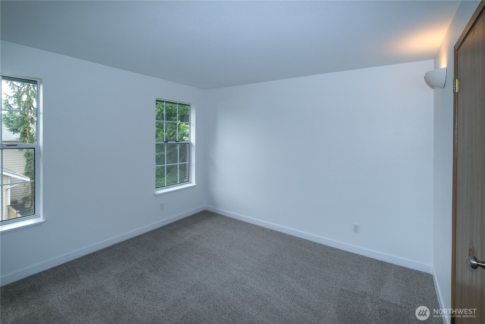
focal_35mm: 15
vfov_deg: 77.3
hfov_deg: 100.4
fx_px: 202
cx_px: 242
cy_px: 162
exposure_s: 1/60
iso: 500
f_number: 7.1
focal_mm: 10
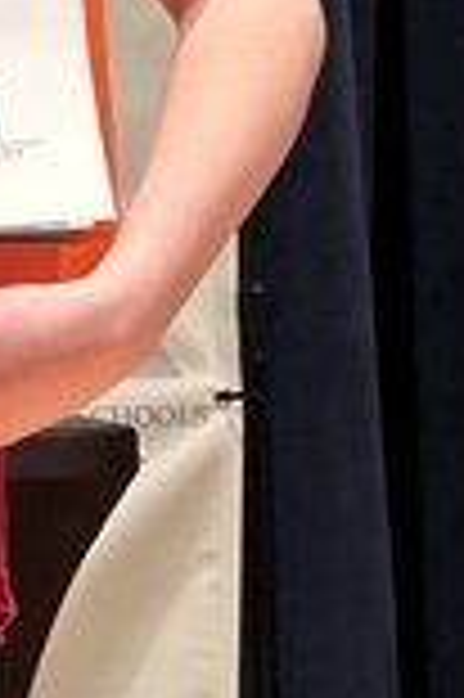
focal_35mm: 175
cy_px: 365
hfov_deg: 7.6
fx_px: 3391
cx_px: -378
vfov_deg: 11.8
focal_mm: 5.7
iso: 250
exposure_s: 1/60
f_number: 1.5
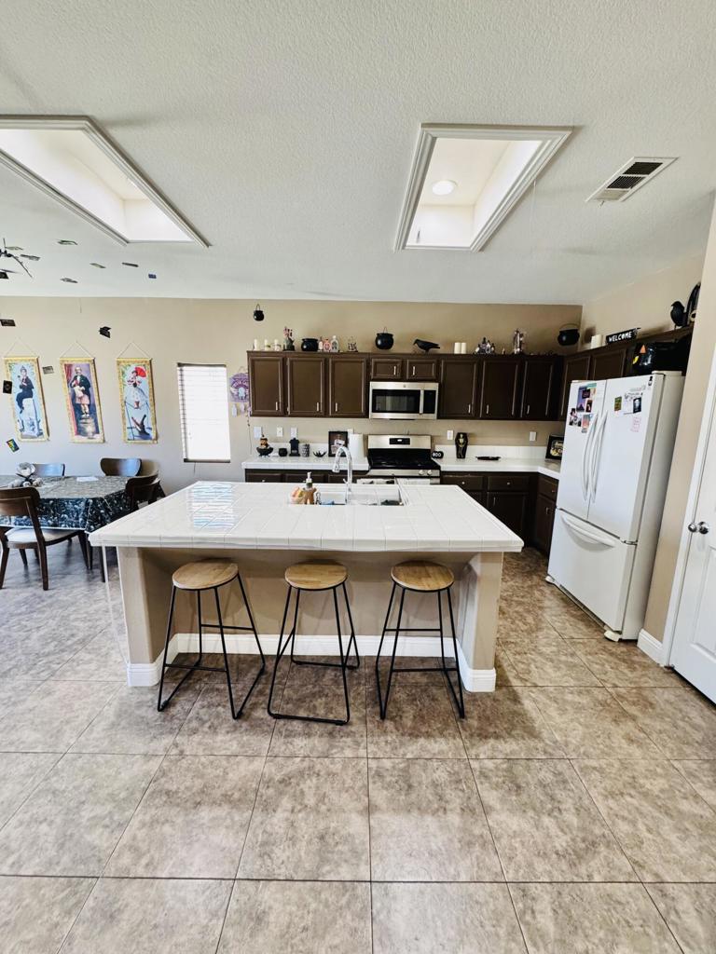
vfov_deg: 102.1
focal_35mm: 14
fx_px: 386
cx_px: 358
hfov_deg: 85.7
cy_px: 477
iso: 320
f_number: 2.2
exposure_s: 1/99
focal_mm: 2.22
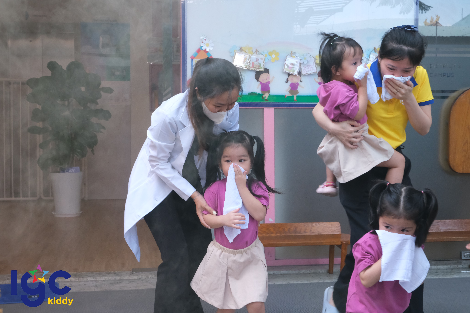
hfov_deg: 41.9
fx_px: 614
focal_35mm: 47
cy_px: 156
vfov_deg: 28.6
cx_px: 235
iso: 2000
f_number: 10
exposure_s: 1/125
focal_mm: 31.5
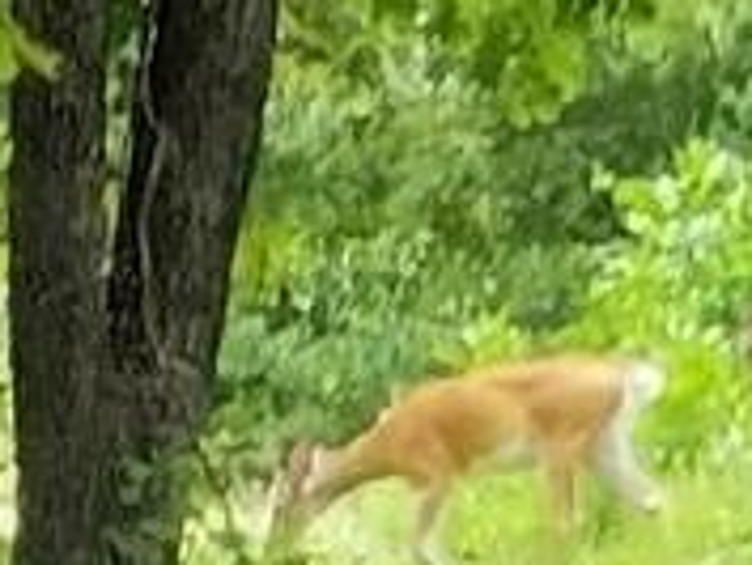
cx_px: 157
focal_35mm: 94
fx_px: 2043
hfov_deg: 20.6
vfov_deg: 14.9
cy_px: -204
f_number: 2.4
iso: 32
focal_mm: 6
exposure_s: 1/120
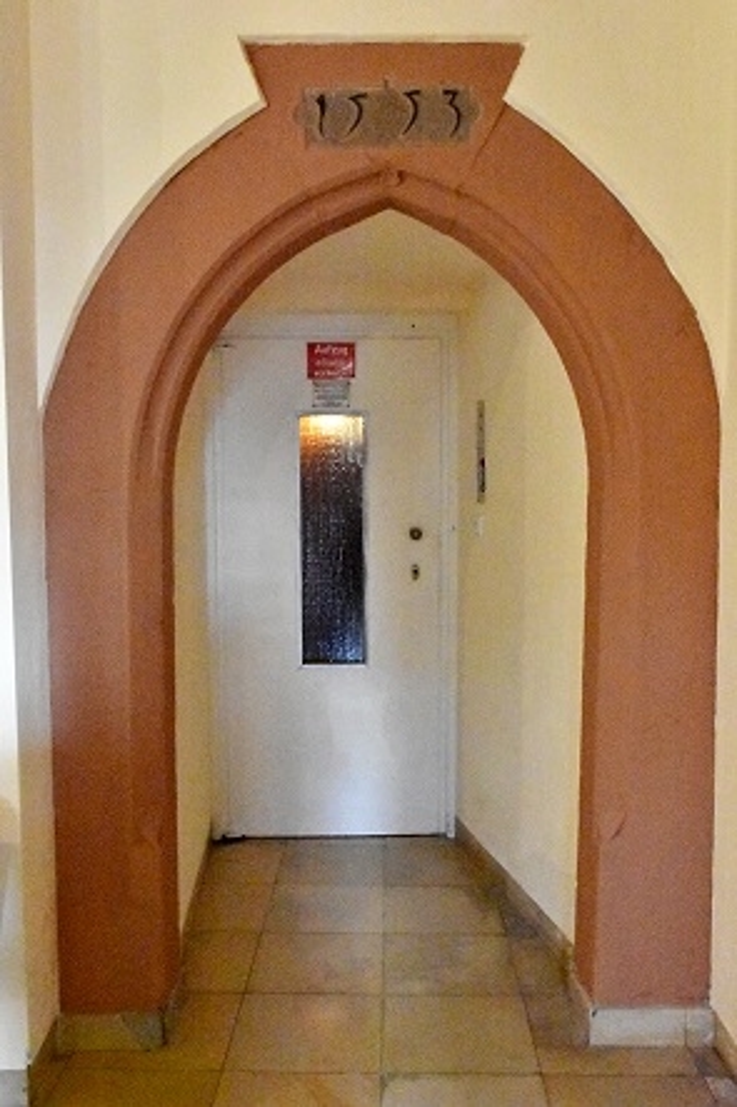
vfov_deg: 55.1
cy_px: 554
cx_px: 368
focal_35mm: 34
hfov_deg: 38.3
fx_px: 1060
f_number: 10
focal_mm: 23
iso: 20000
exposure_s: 1/125
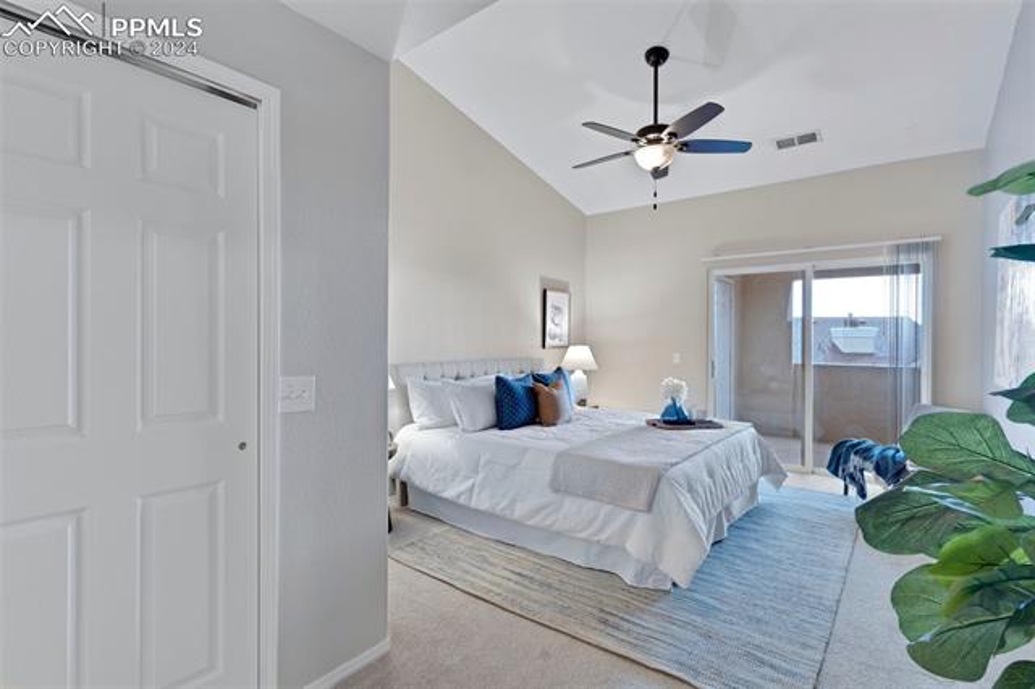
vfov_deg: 70.4
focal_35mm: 17
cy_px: 344
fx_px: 488
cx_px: 518
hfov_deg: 93.3
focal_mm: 17
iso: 400
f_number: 8
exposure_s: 1/1.25
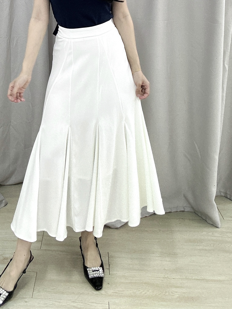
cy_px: 73
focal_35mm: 36
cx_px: 76
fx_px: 322
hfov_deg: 39.2
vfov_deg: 49.1
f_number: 1.9
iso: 100
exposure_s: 1/50
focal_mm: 2.69
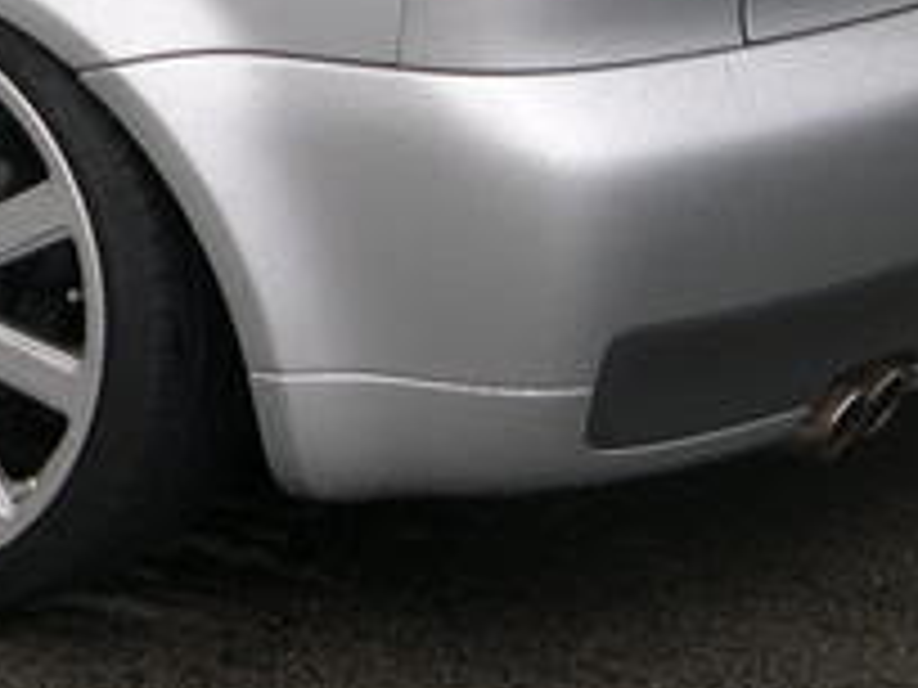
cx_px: -216
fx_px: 3951
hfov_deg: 12.9
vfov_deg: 9.9
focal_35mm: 149
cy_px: 54
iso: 100
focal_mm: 8
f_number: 2.8
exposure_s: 1/248
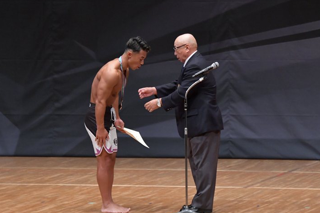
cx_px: 153
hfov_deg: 6.9
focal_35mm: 297
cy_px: 110
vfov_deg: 4.6
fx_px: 2638
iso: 6400
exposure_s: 1/400
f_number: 5.6
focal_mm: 180
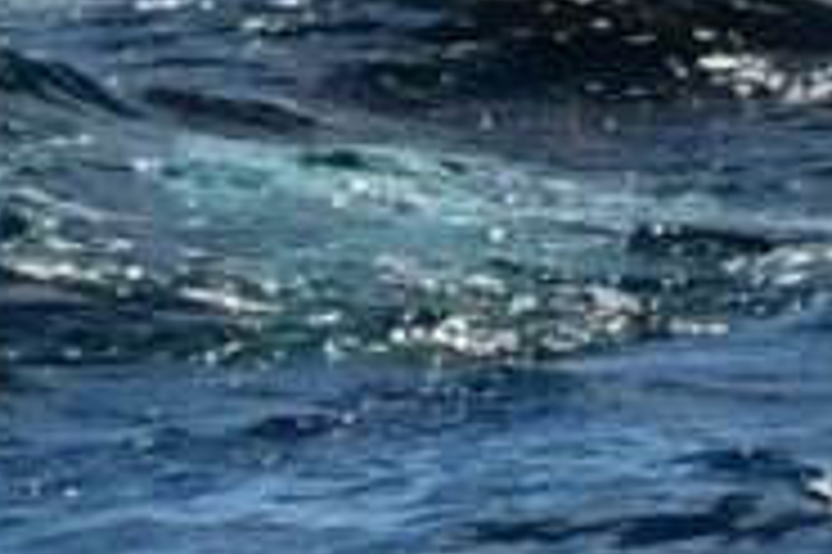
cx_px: 944
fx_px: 34450
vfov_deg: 0.9
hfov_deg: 1.4
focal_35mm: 1492
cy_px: -286
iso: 320
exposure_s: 1/2000
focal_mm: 230
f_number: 8
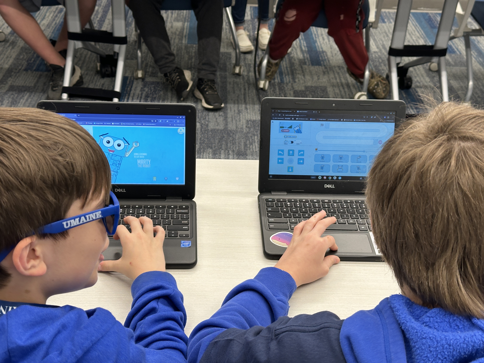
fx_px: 671
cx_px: 242
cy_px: 182
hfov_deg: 39.7
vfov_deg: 30.3
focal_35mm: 48
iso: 64
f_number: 1.78
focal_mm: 6.86
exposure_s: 1/60
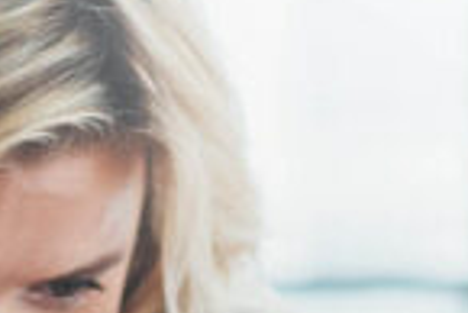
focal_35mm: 388
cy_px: 899
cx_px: -313
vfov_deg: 3.5
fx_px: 5049
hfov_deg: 5.2
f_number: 1.8
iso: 100
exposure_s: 1/100
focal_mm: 55
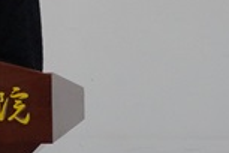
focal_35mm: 395
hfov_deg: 5.2
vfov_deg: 3.5
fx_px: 2512
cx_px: -34
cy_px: -118
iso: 6400
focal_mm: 67
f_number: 5.6
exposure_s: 1/160
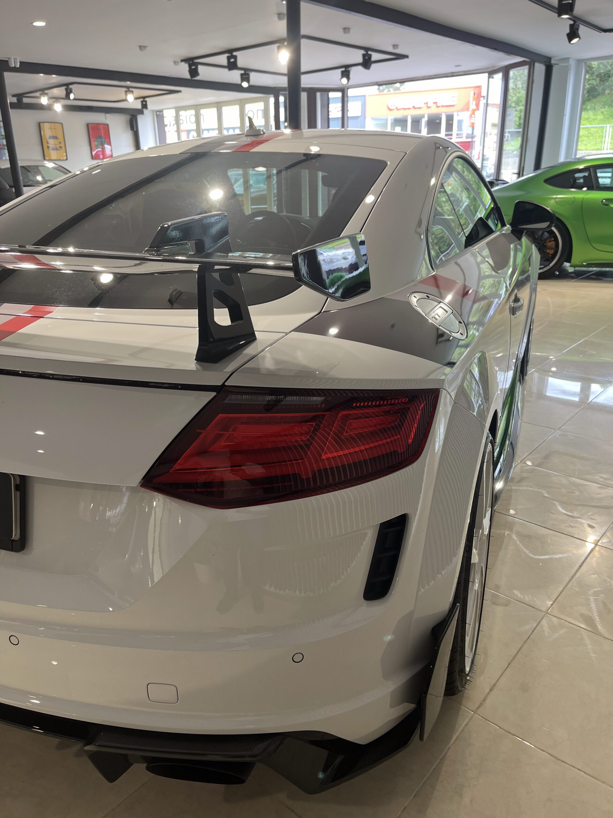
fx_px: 614
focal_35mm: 26
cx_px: 306
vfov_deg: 67.3
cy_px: 409
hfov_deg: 53.1
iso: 50
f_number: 1.6
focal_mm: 5.1
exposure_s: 1/100
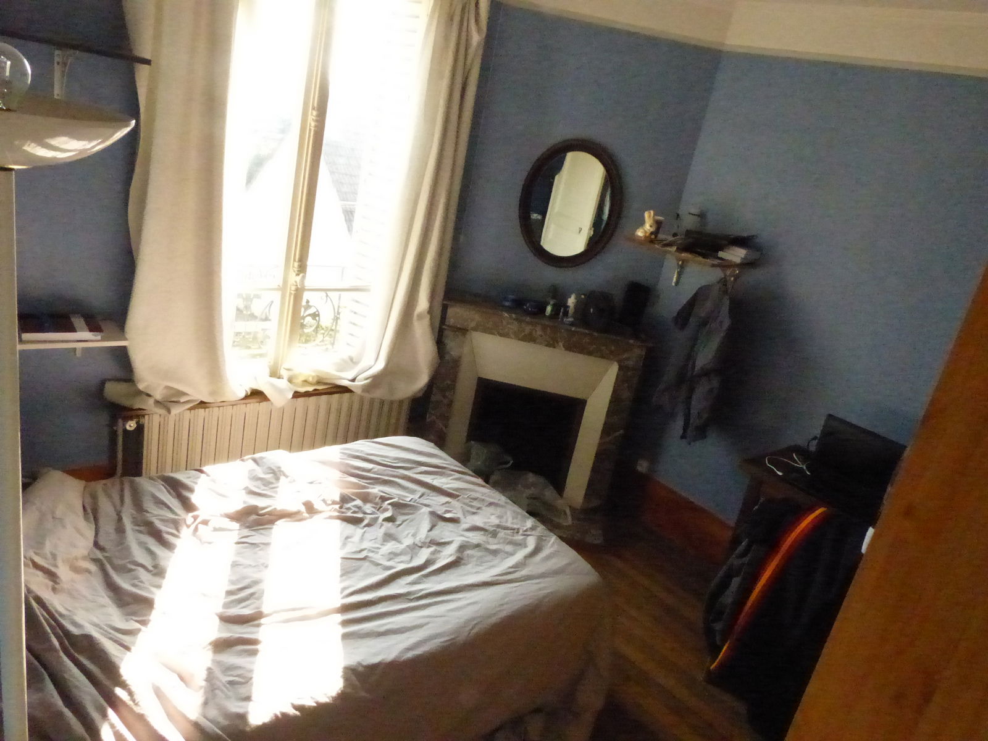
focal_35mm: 25
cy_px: 370
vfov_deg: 54.9
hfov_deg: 69.4
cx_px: 494
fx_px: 714
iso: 3200
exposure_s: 1/400
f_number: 8
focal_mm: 4.5
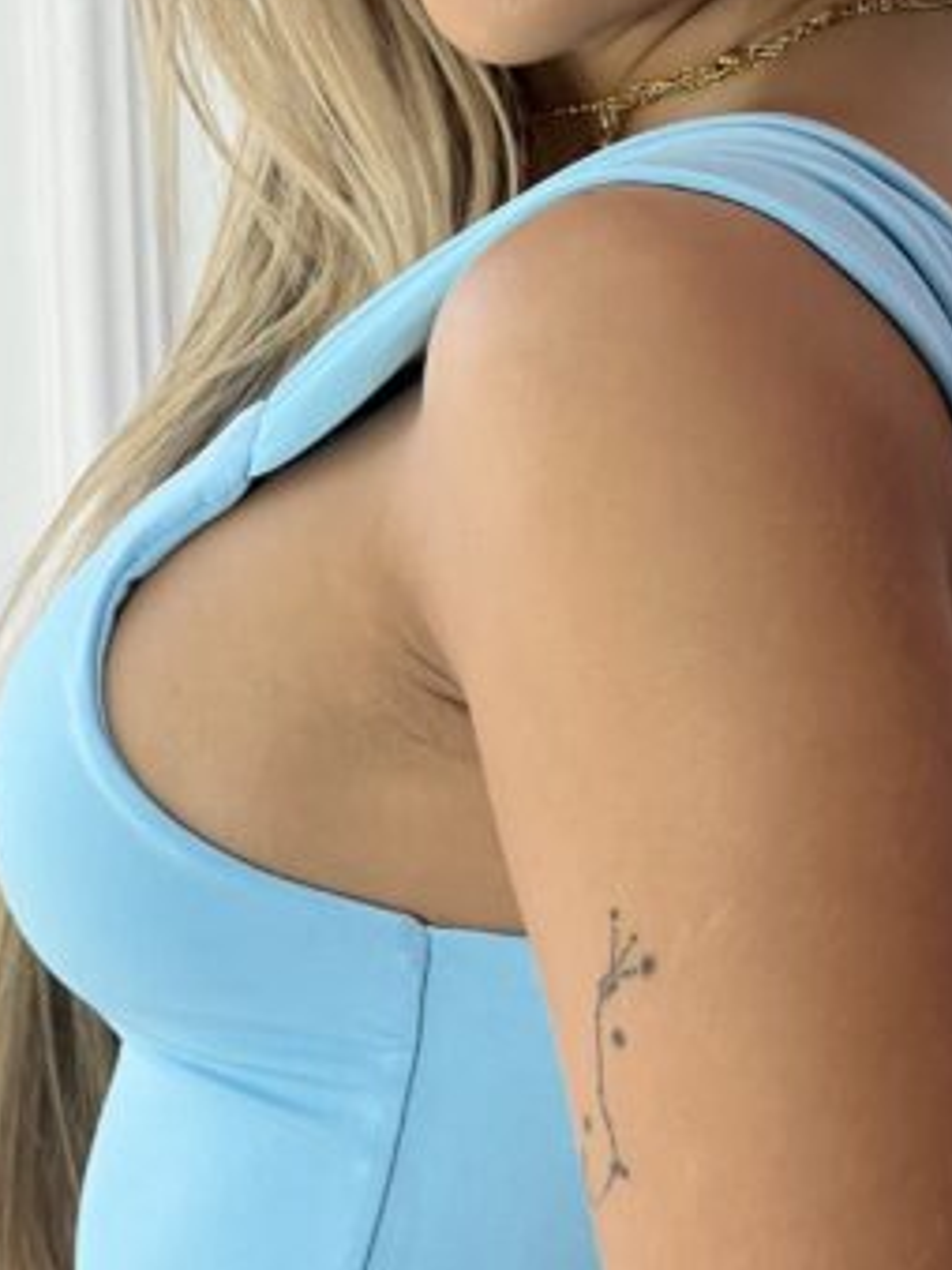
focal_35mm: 212
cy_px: 624
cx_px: 720
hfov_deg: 7.0
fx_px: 7779
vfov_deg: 9.3
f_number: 2.8
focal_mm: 9
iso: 50
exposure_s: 1/120
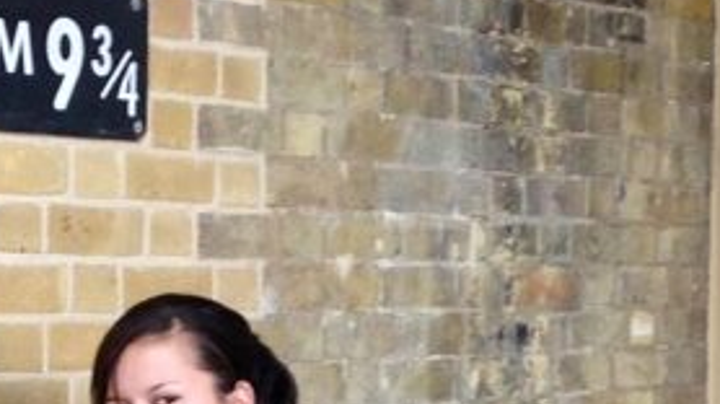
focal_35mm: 113
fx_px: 2156
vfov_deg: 10.1
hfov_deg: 18.9
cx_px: 307
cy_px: 739
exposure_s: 1/24
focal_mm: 4.28
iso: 50
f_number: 2.4
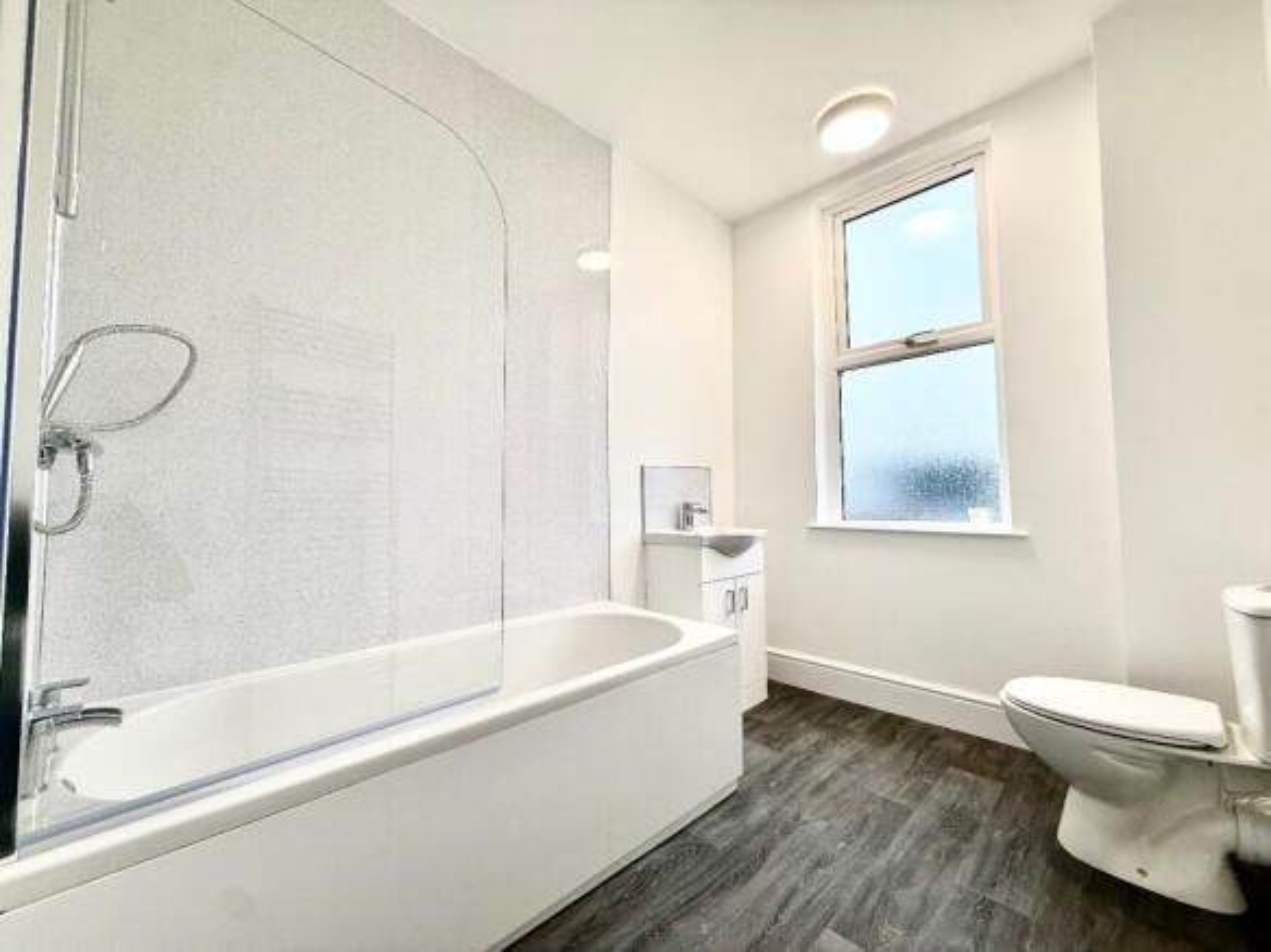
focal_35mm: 14
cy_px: 476
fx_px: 514
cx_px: 636
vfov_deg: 85.7
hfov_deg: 102.1
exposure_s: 1/100
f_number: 2.2
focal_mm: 2.22
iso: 100
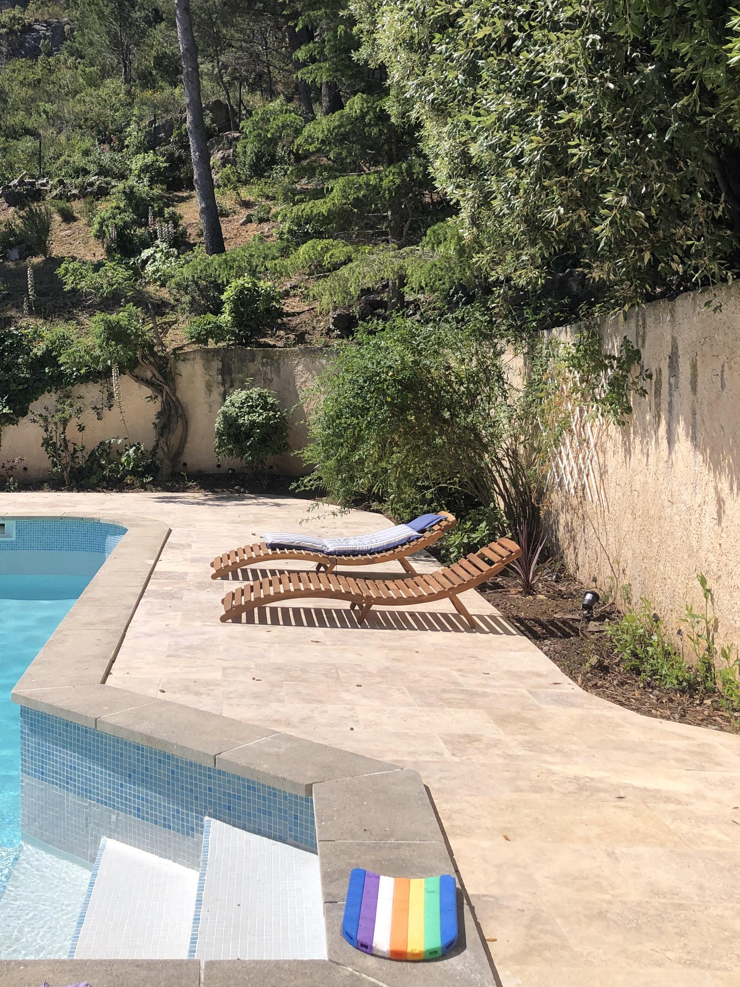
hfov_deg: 35.6
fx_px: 1140
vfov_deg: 46.5
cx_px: 253
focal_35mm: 40
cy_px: 390
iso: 20
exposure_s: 1/2667
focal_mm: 4
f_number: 1.8
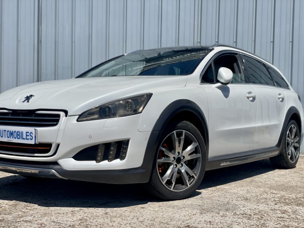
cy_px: 114
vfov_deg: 28.0
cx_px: 152
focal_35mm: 52
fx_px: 457
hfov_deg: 36.8
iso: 32
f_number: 2
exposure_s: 1/4785
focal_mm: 6
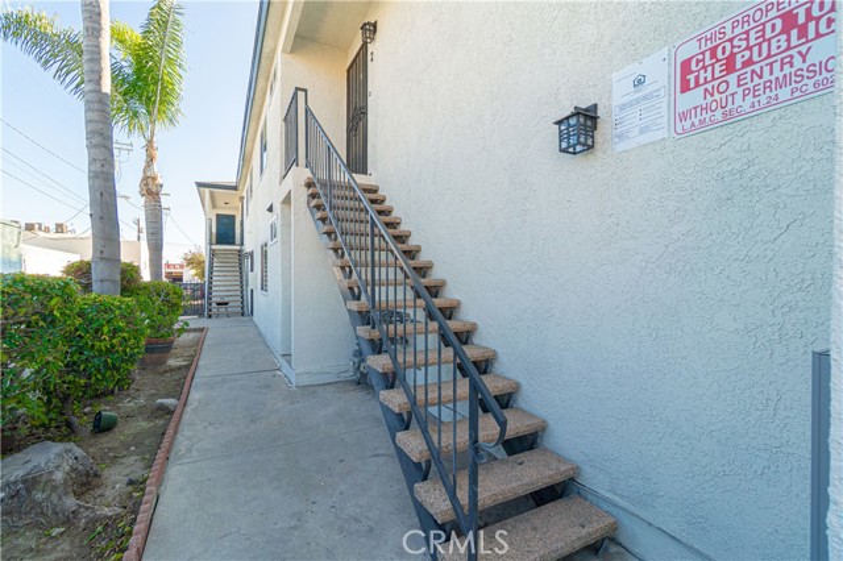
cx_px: 422
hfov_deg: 100.4
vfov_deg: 77.3
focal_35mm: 15
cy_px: 280
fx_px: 351
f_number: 7.1
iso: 100
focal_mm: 10
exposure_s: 1/100
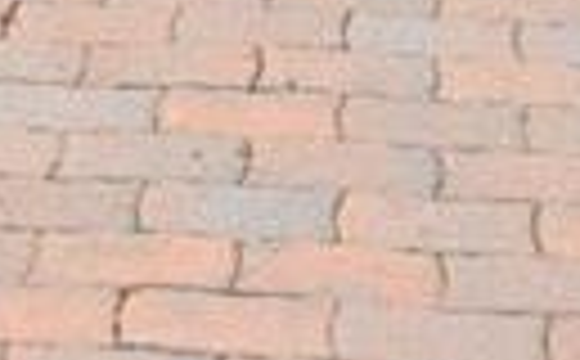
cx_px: -261
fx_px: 3170
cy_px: -1008
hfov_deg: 10.2
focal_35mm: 201
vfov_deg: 5.7
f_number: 9
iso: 100
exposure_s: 1/320
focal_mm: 22
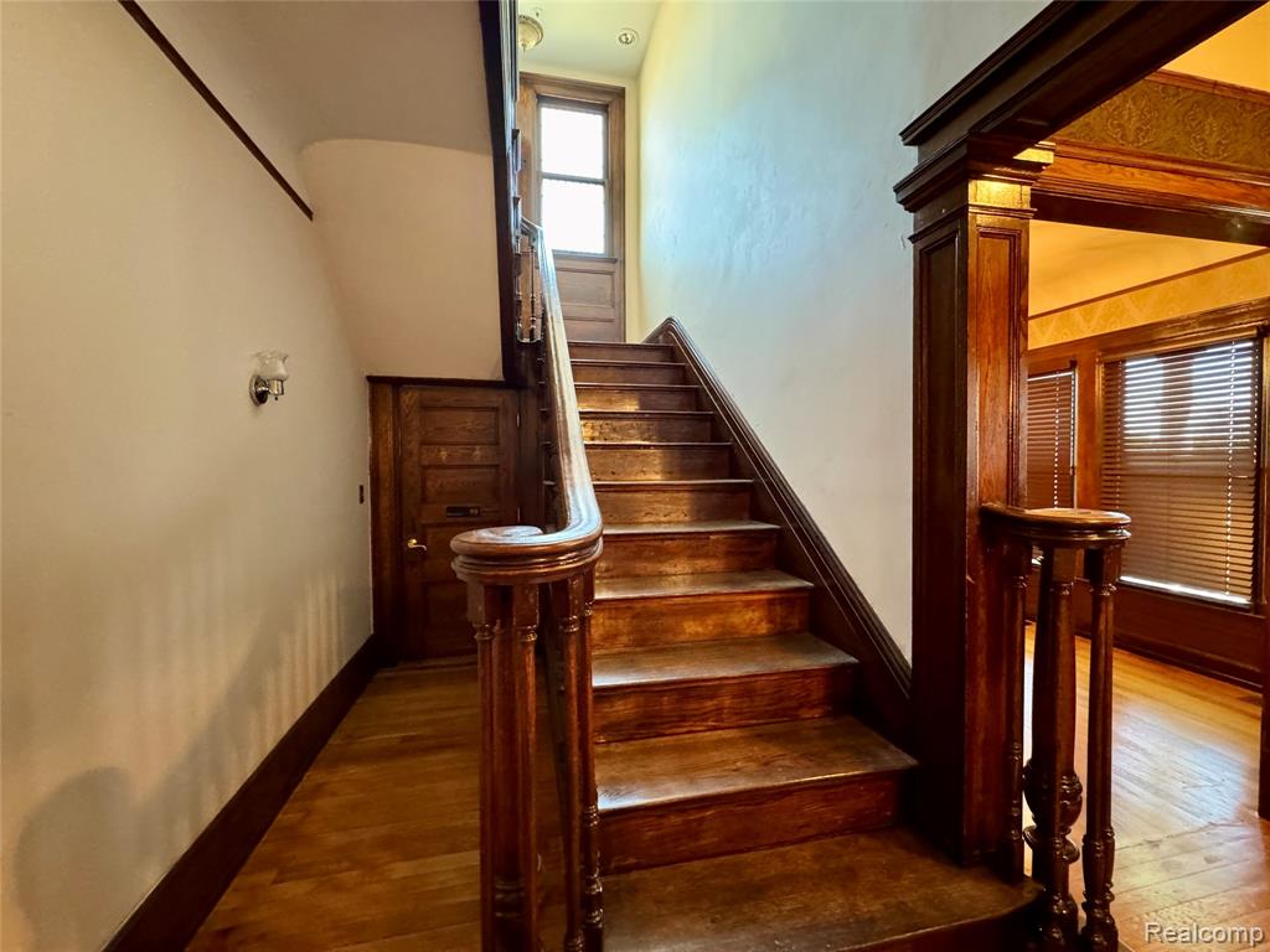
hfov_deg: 102.1
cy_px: 476
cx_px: 635
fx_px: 514
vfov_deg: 85.7
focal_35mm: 14
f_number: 2.2
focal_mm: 2.22
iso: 1000
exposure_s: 1/40
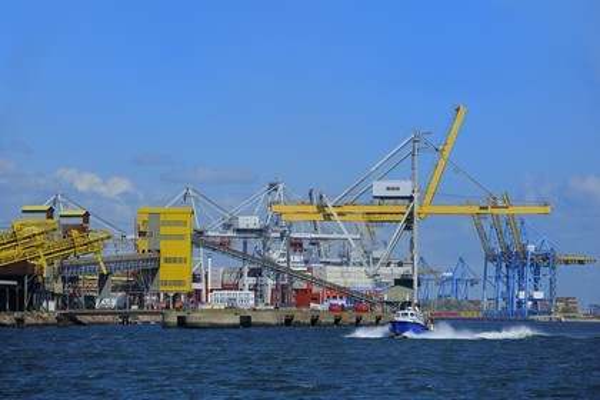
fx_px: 3333
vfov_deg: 6.9
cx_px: 300
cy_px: 200
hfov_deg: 10.3
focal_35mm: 200
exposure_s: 1/640
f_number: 9
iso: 200
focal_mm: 200
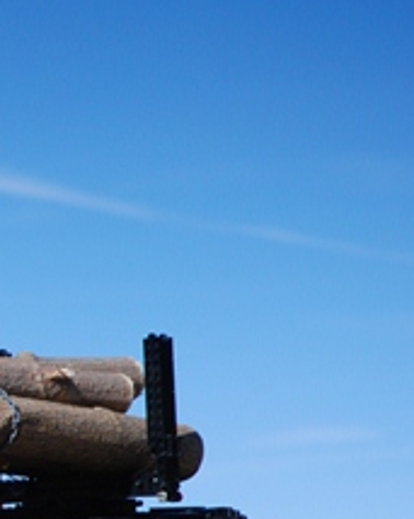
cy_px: 289
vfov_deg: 5.9
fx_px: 5012
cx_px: -528
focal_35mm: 327
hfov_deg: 4.6
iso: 200
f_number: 8
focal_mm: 62
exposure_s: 1/400
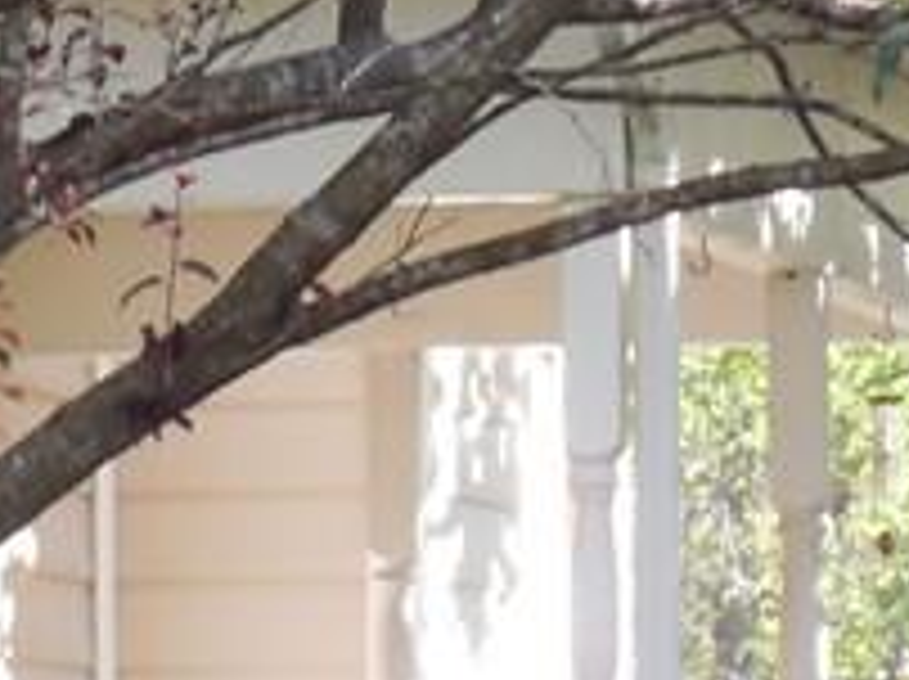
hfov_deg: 4.2
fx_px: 12511
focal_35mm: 477
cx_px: -184
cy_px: 766
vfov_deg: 3.1
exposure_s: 1/60
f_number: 4.7
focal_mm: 16.8
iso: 200
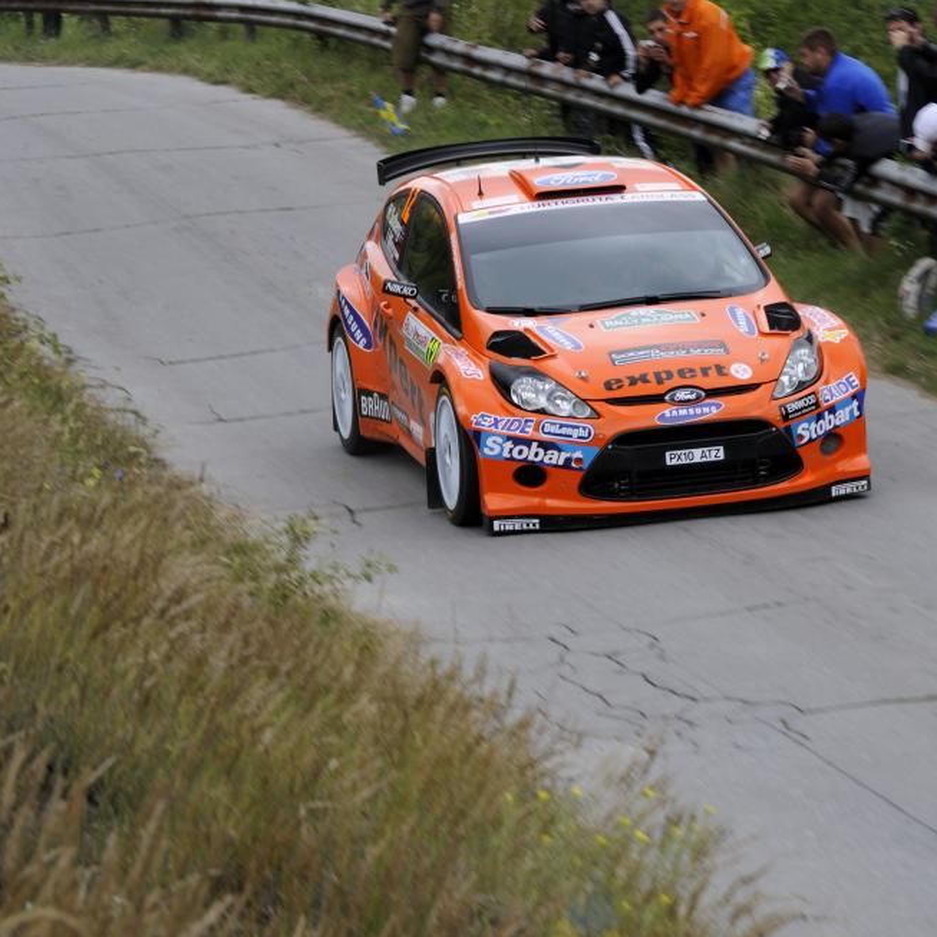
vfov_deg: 11.7
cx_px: 709
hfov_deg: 11.6
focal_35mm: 150
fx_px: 4583
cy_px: 486
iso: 400
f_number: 13
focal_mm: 75
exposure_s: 1/200
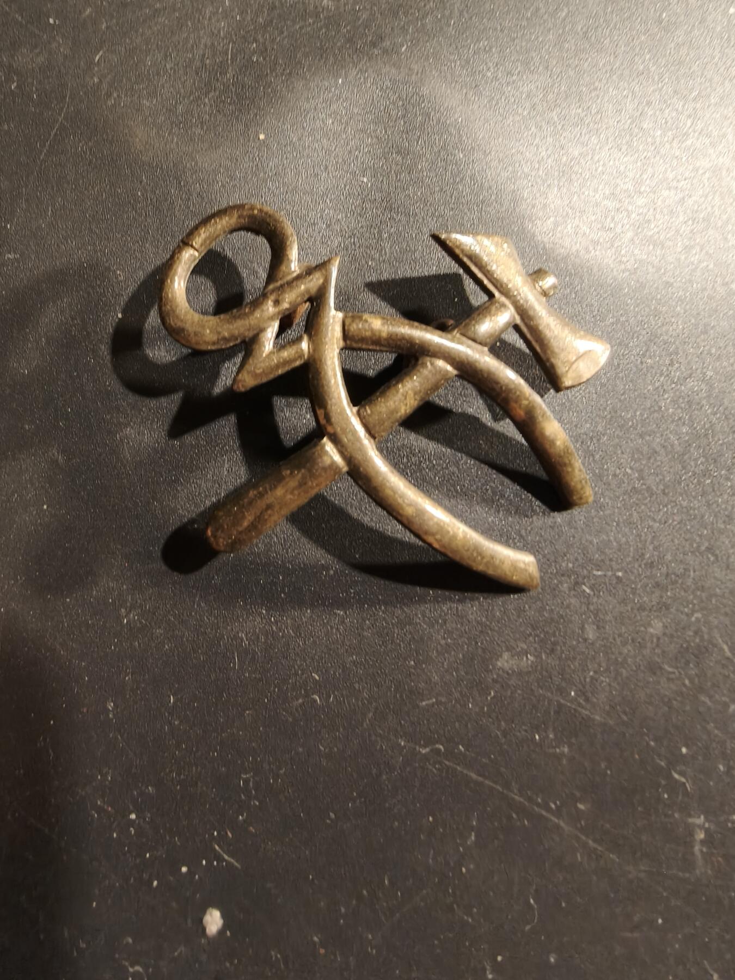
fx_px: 651
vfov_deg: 73.9
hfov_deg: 58.9
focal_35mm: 23
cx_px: 368
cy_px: 490
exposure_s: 1/51.3
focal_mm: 2.32
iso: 200
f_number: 2
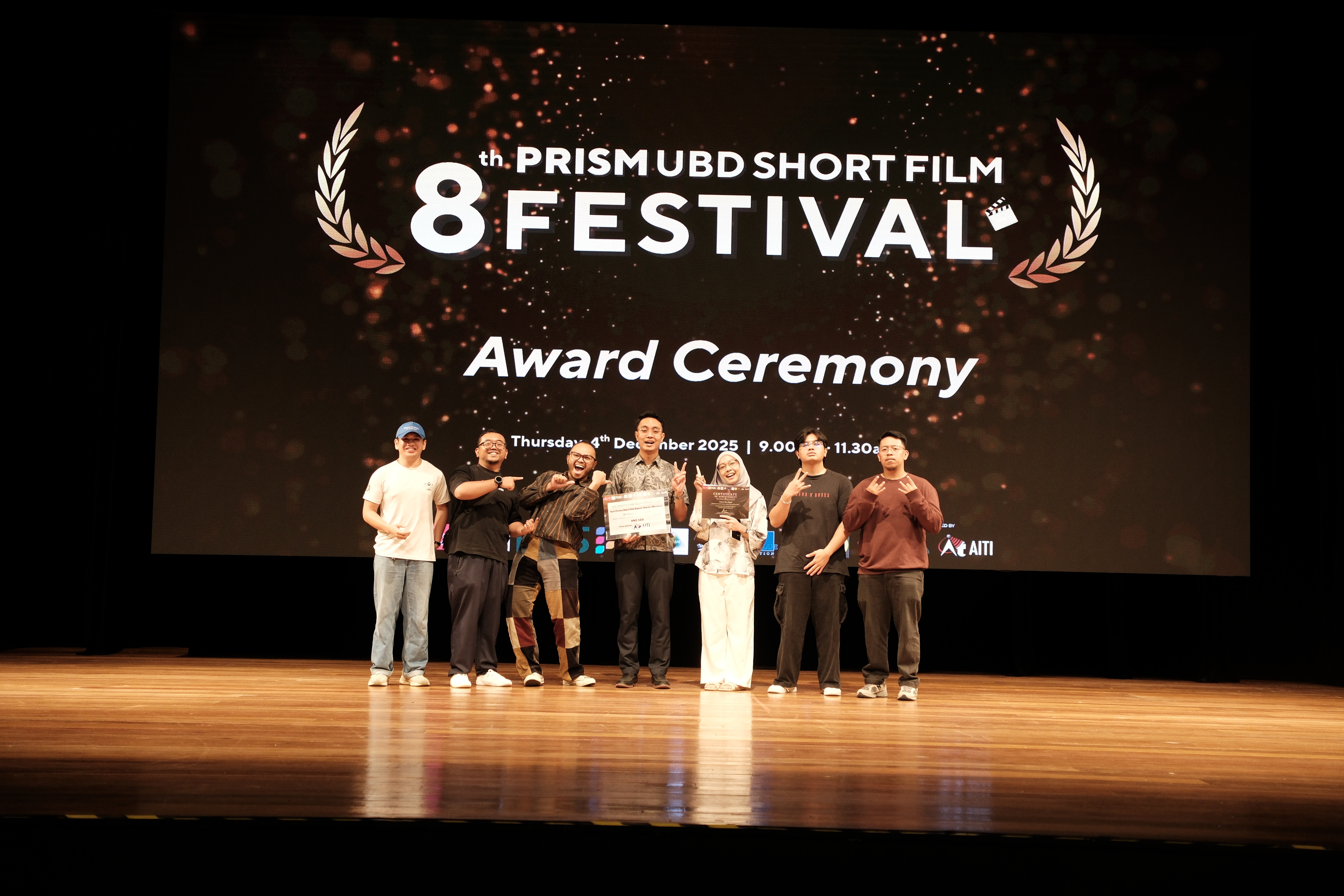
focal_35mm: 50
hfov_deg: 39.6
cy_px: 448
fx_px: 1867
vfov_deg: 27.0
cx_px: 672
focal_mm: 33
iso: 1250
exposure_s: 1/100
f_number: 2.8
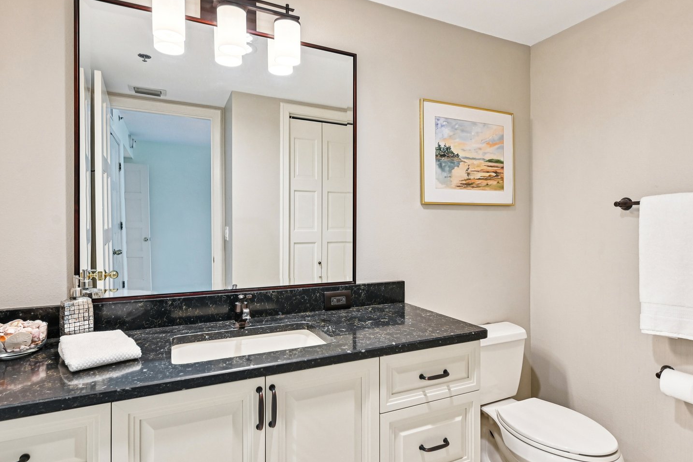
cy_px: 223
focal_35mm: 20
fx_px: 385
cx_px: 363
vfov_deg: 61.9
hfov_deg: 83.9
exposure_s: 1/20
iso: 400
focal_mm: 14
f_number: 8
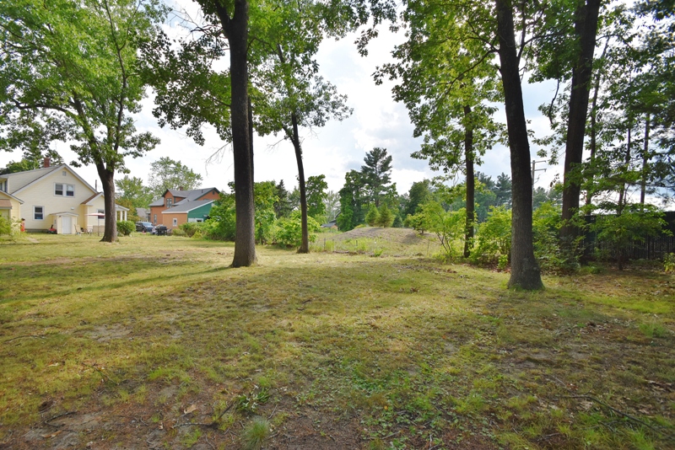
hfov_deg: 100.4
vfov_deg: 77.4
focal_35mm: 15
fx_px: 281
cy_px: 225
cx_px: 338
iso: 250
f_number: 8
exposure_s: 1/500
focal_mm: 10
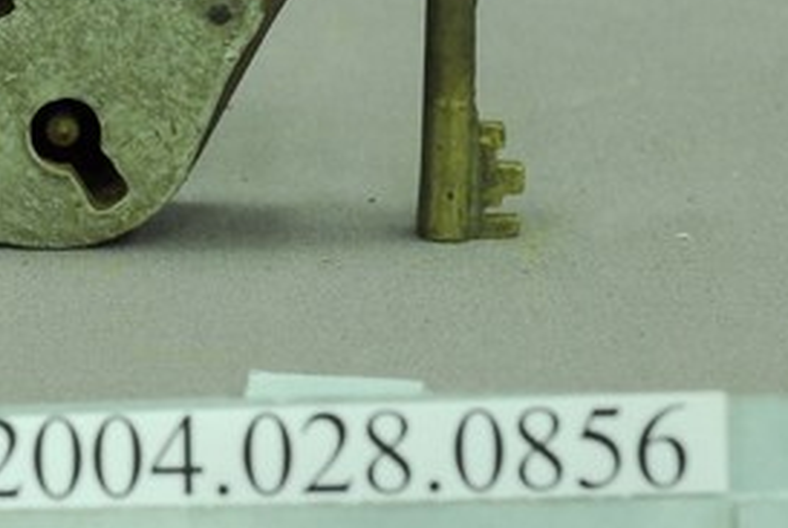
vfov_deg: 6.5
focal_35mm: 211
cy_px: -75
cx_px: 87
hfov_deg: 9.7
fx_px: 4626
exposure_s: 1/10
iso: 1000
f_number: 10
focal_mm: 60
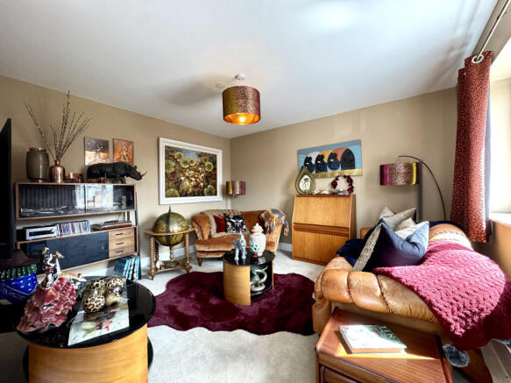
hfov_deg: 102.1
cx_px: 256
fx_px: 207
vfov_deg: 85.7
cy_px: 192
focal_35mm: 14
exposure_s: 1/99
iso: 250
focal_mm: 2.22
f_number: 2.2
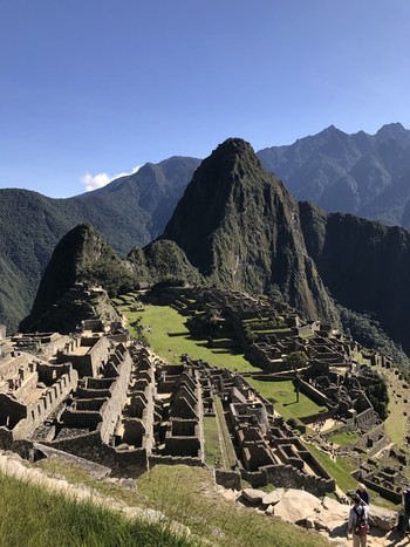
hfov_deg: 49.7
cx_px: 205
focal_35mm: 28
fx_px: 442
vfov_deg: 63.5
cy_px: 274
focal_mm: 3.99
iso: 20
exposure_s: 1/1497
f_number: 1.8
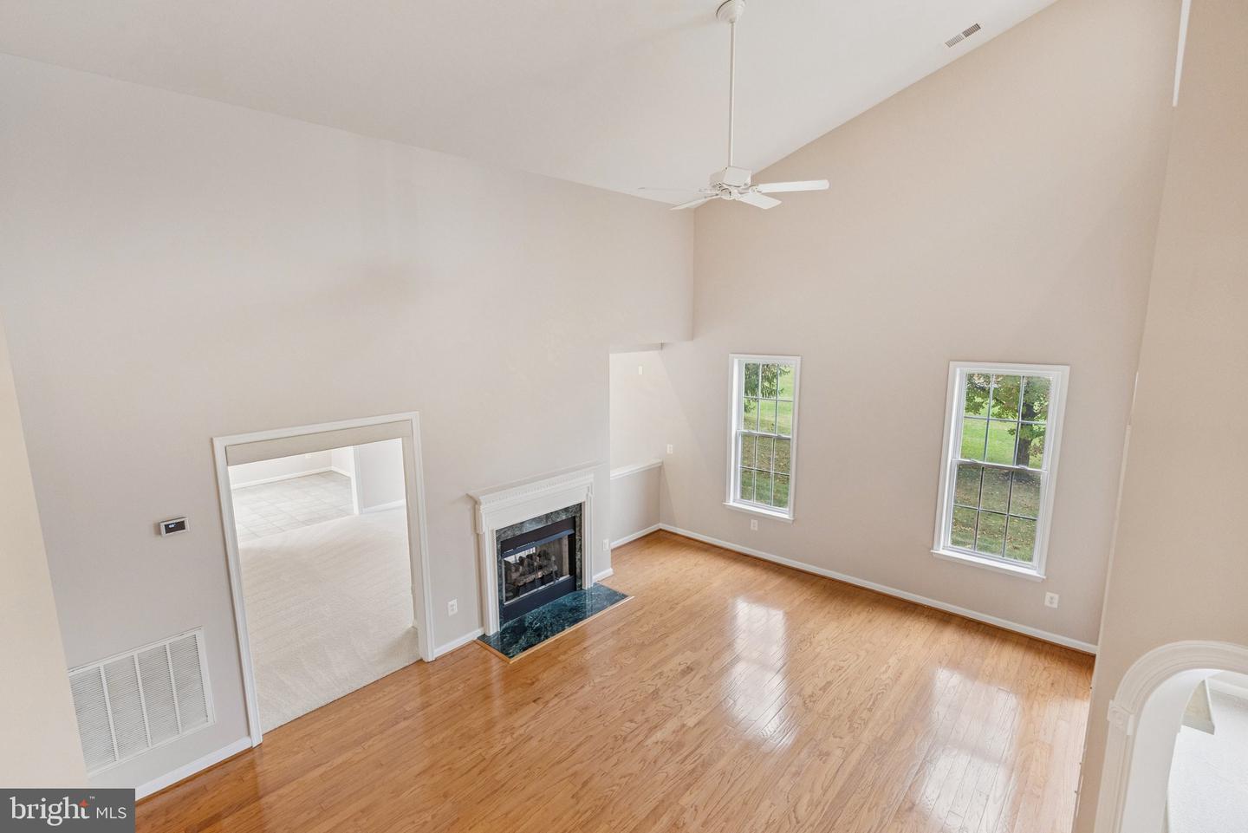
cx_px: 624
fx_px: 572
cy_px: 416
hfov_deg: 95.0
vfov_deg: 72.1
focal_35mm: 16
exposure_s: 1/125
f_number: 4
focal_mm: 16.5
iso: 1600
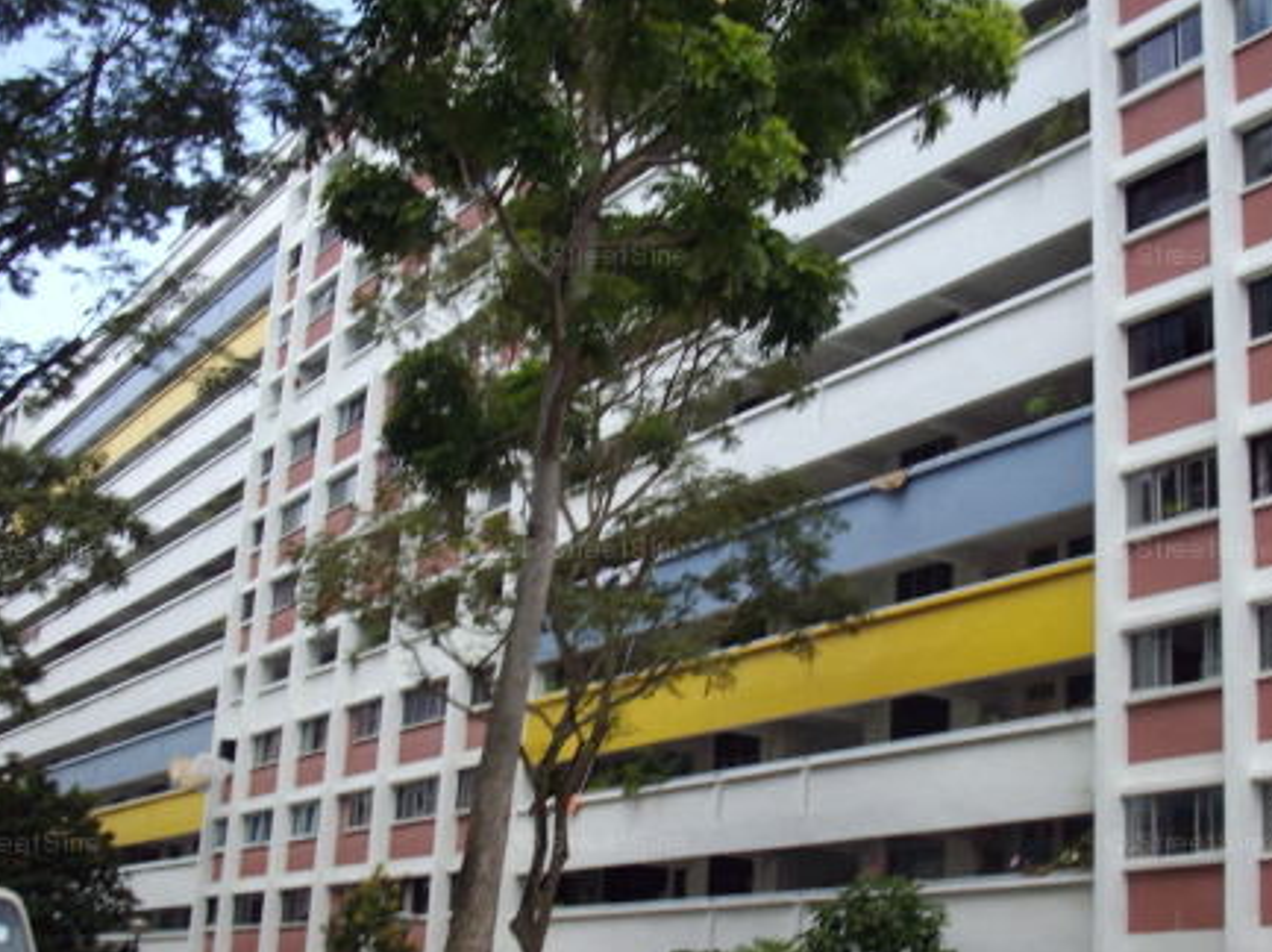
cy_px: 552
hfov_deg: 40.4
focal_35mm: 47
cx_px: 737
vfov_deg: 30.8
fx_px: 1726
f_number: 5.6
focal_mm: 6.2
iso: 80
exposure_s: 1/60
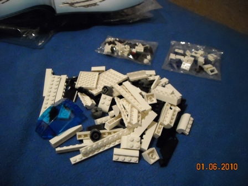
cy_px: 93
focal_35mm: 35
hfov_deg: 52.6
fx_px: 251
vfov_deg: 40.7
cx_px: 124
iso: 644
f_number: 2.8
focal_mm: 5.7
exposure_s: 1/8
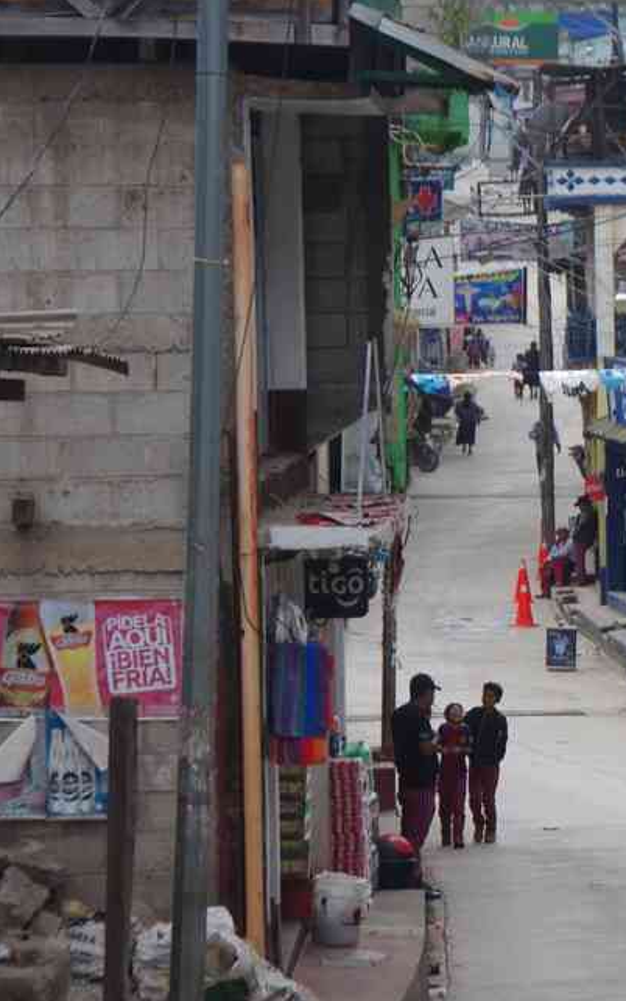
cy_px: 489
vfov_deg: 18.3
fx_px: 3111
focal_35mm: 114
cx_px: 649
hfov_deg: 11.4
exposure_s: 1/80
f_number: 7.1
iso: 400
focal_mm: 47.5
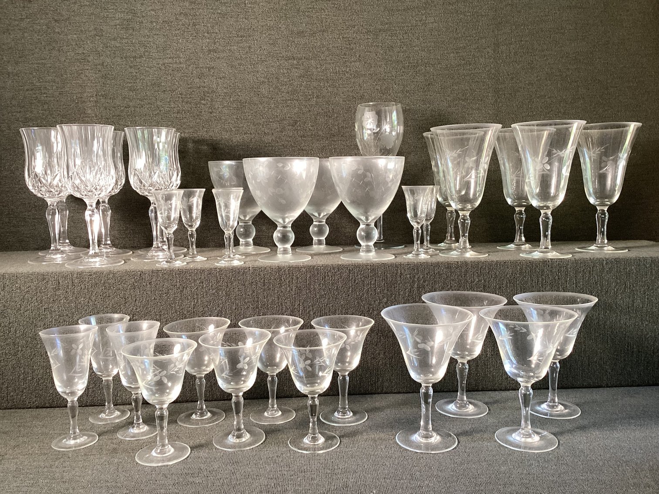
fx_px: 590
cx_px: 330
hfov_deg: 58.3
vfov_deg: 45.4
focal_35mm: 31
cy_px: 247
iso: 125
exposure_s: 1/60
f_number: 2.4
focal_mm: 3.3
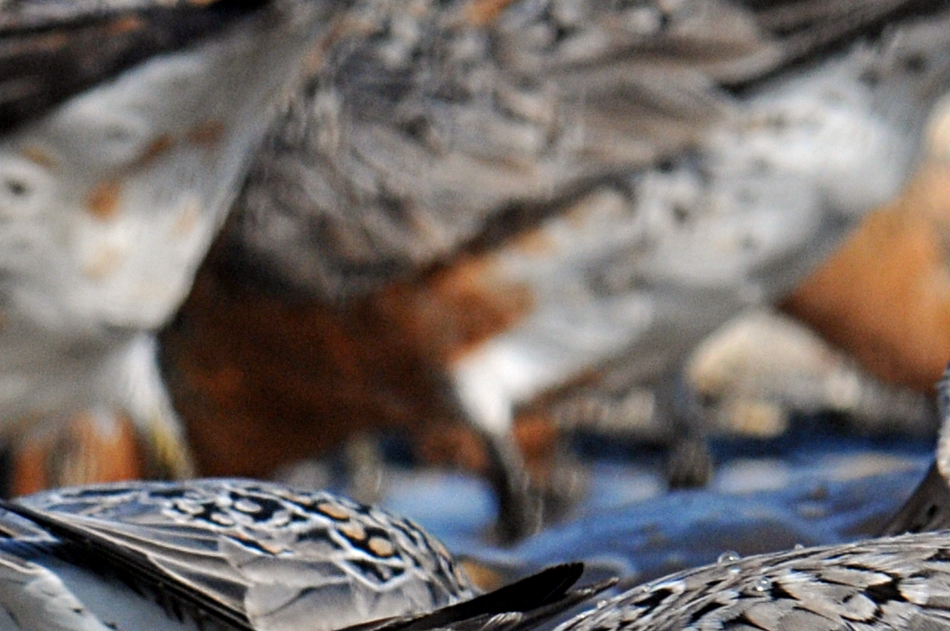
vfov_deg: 0.6
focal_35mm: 2443
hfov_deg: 0.8
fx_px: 64378
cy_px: 970
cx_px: 679
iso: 400
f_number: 11
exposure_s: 1/500
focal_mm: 400
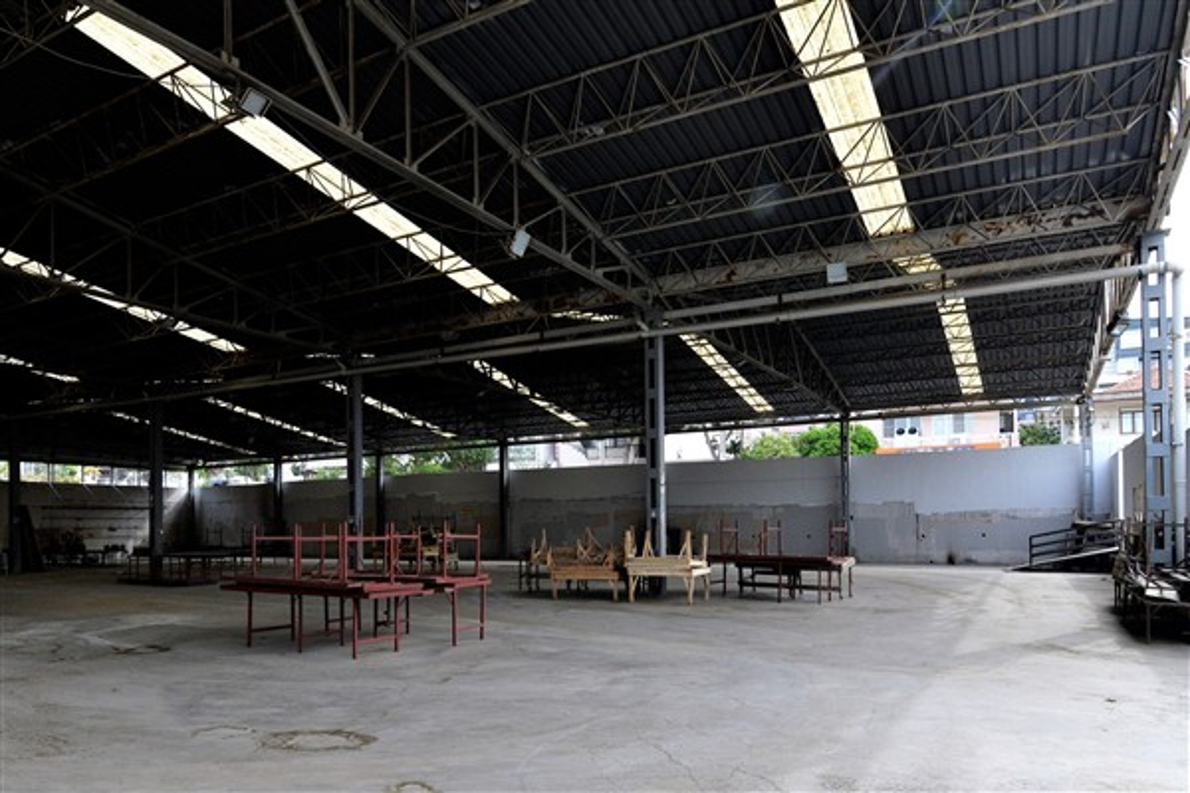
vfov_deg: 73.7
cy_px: 396
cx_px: 595
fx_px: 529
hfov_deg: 96.7
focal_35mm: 16
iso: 800
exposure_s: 1/400
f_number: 10
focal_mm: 16
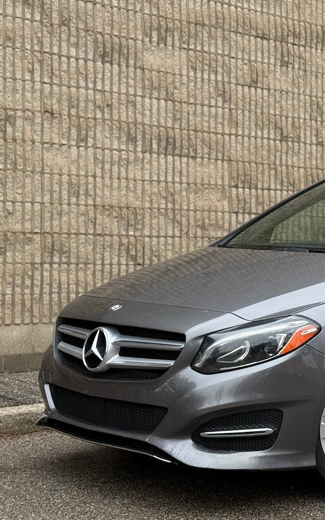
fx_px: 1120
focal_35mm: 79
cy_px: 237
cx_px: 377
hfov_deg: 16.0
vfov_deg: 26.1
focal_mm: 6.76
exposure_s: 1/1353
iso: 80
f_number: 1.78
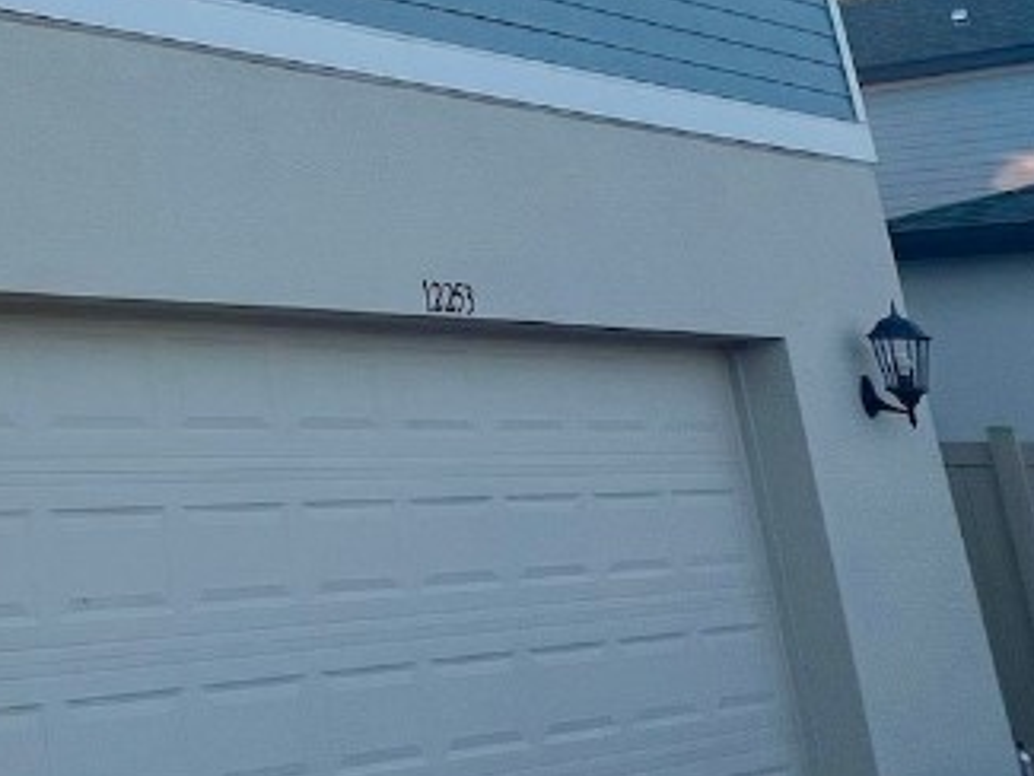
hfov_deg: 36.6
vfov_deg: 33.9
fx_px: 1225
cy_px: 130
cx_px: -169
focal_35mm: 41
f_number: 1.8
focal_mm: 1.57
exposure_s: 1/435
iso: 32
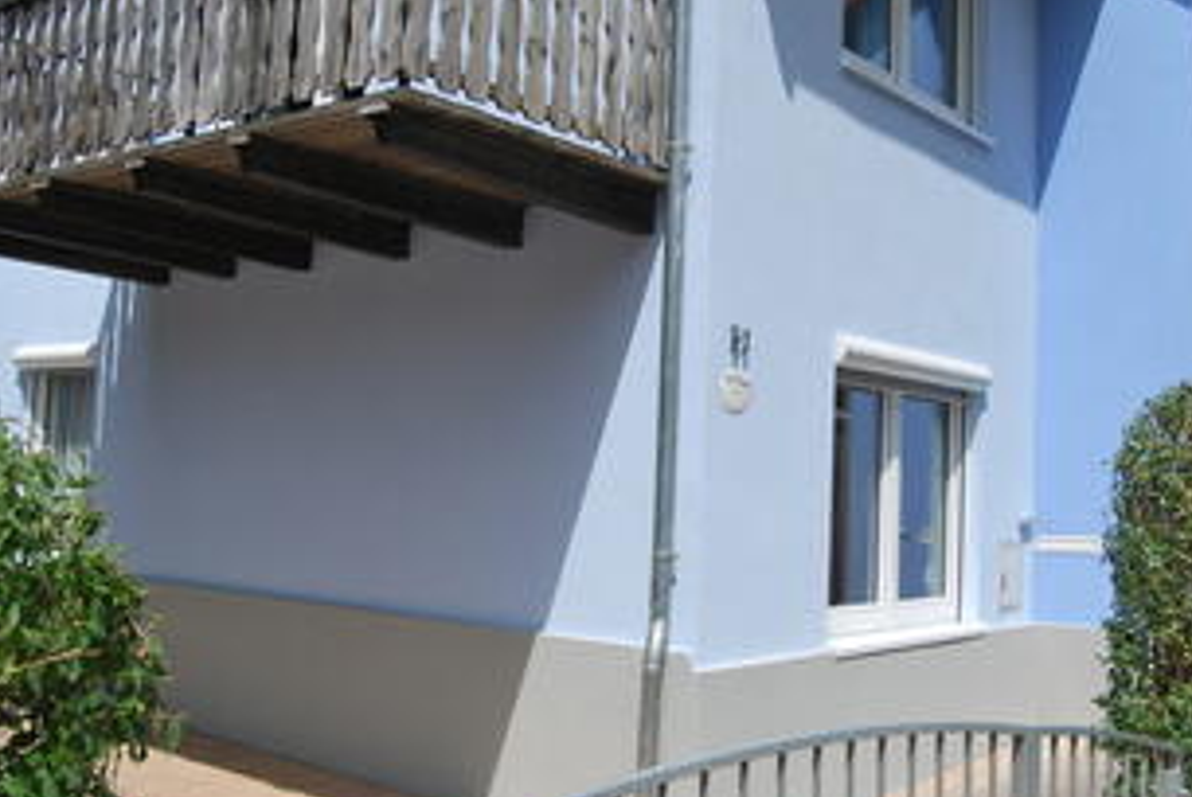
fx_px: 1293
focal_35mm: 39
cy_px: 338
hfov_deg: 49.5
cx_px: 633
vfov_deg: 34.2
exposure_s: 1/200
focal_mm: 18
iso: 100
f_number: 7.1
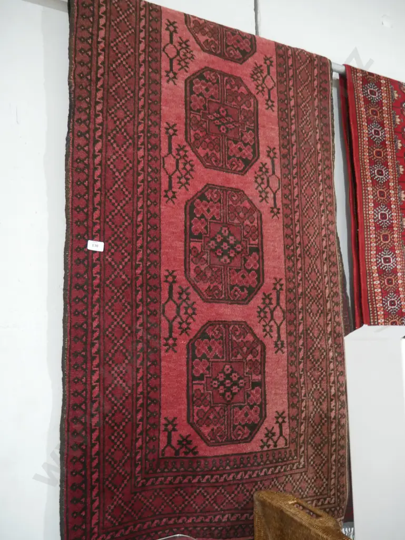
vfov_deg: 63.4
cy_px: 270
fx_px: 436
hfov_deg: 49.8
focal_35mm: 28
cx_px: 202
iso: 2500
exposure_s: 1/60
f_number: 3.5
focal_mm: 14
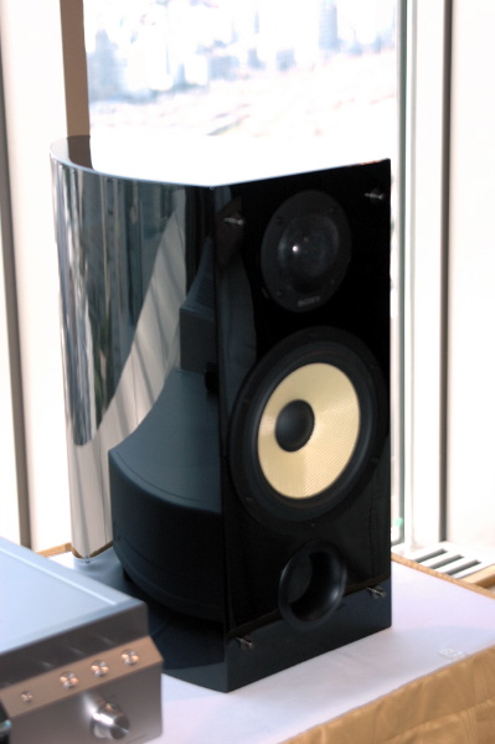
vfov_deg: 24.6
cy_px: 372
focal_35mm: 82
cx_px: 248
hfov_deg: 16.5
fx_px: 1704
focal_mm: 55
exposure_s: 1/200
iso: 400
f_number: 4.5
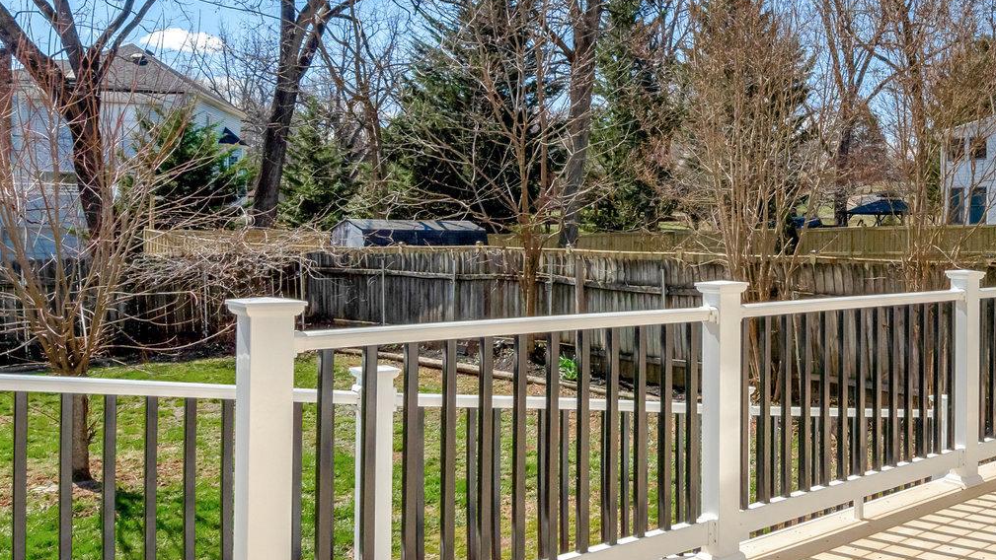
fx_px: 898
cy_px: 248
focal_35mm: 34
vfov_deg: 34.6
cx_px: 804
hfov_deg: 53.9
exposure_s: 1/3200
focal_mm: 16
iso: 1250
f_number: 8
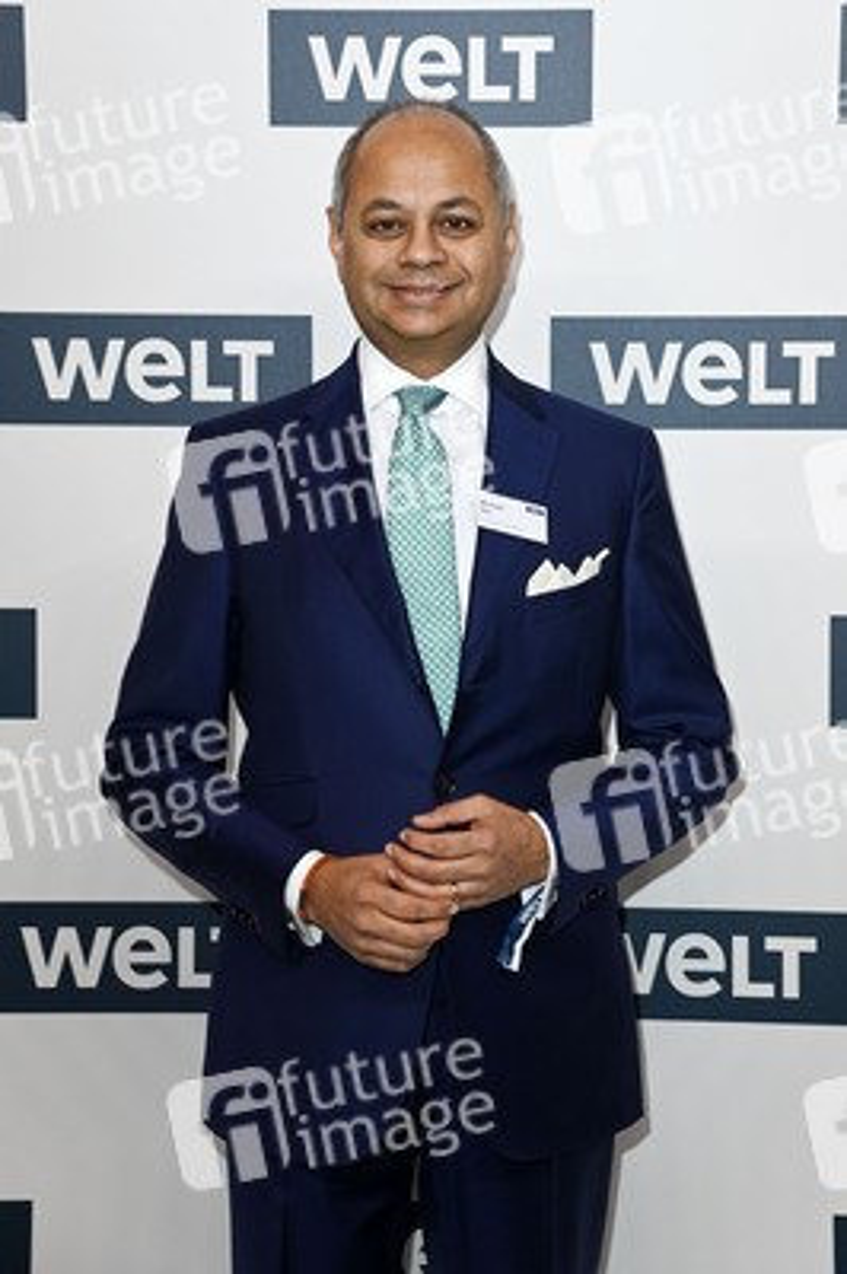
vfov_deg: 23.9
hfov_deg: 16.0
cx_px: 424
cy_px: 637
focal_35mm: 85
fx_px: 3005
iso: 800
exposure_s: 1/250
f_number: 5.6
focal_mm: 85
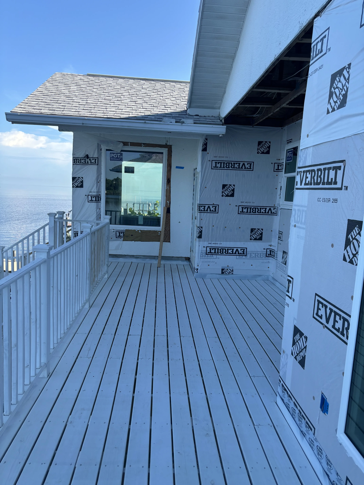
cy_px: 242
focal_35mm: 26
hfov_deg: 53.1
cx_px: 182
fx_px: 365
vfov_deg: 67.3
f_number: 1.6
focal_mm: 5.96
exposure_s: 1/1458
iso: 50
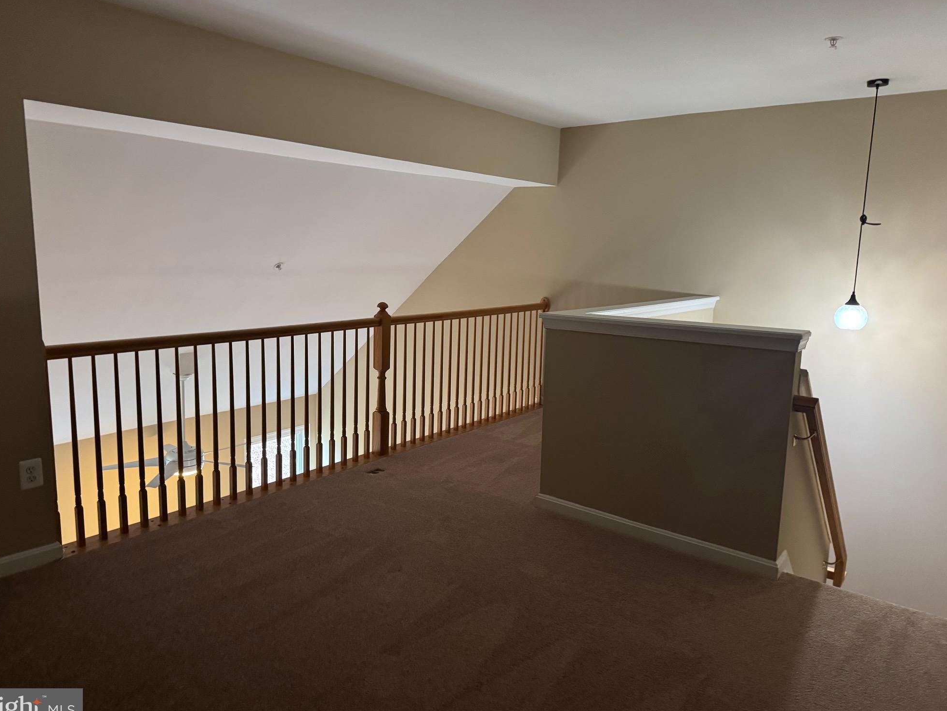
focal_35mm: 25
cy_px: 358
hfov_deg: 69.4
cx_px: 456
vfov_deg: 54.9
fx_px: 684
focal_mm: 6.76
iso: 640
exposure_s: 1/40
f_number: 1.78
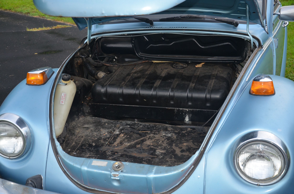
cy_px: 97
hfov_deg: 39.0
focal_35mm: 51
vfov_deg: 26.4
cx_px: 147
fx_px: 416
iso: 500
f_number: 4.2
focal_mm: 34
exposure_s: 1/60
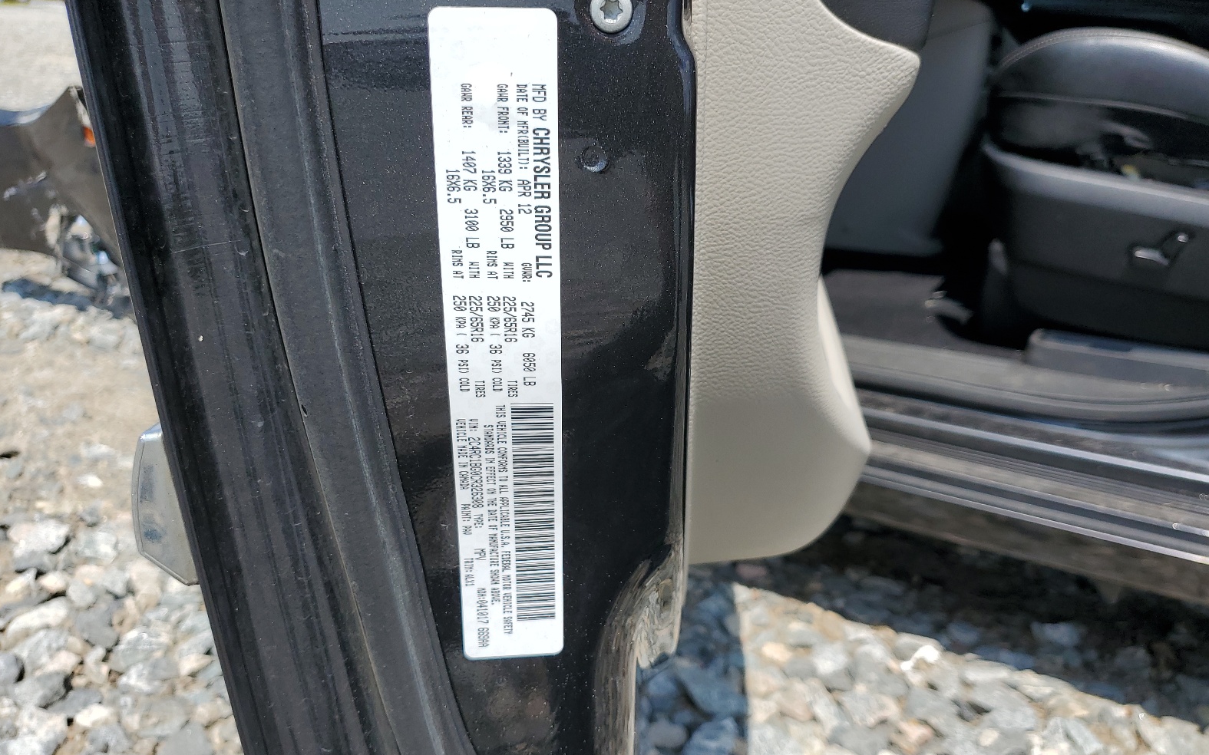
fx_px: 922
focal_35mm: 28
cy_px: 399
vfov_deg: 44.5
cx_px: 608
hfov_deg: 66.5
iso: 50
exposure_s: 1/2500
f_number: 1.5
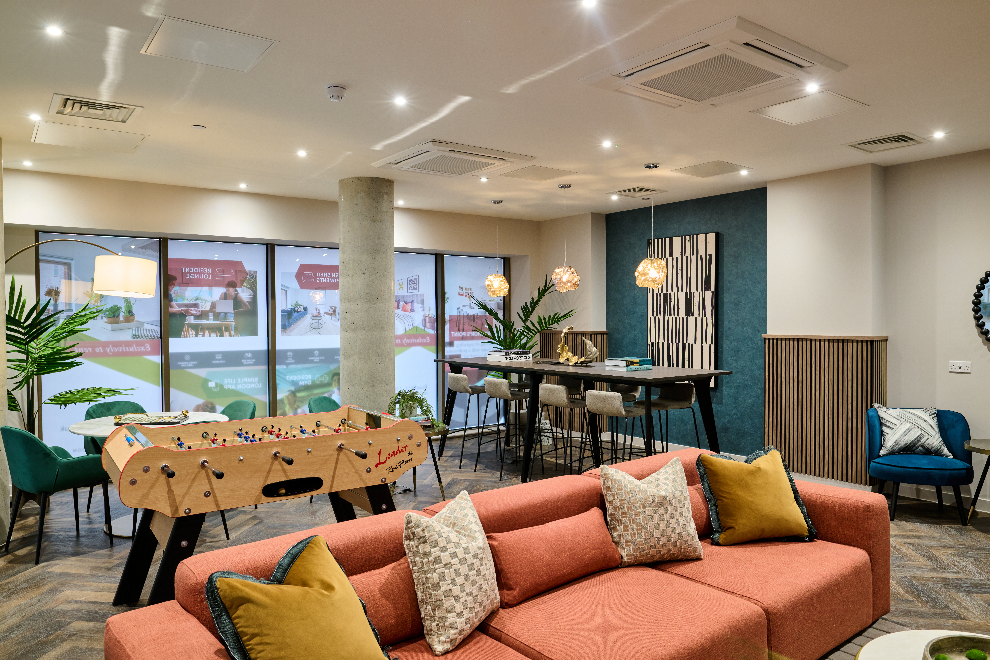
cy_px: 330
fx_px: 660
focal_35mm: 24
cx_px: 495
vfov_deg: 53.1
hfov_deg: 73.7
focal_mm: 24
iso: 400
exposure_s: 1/5
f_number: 8
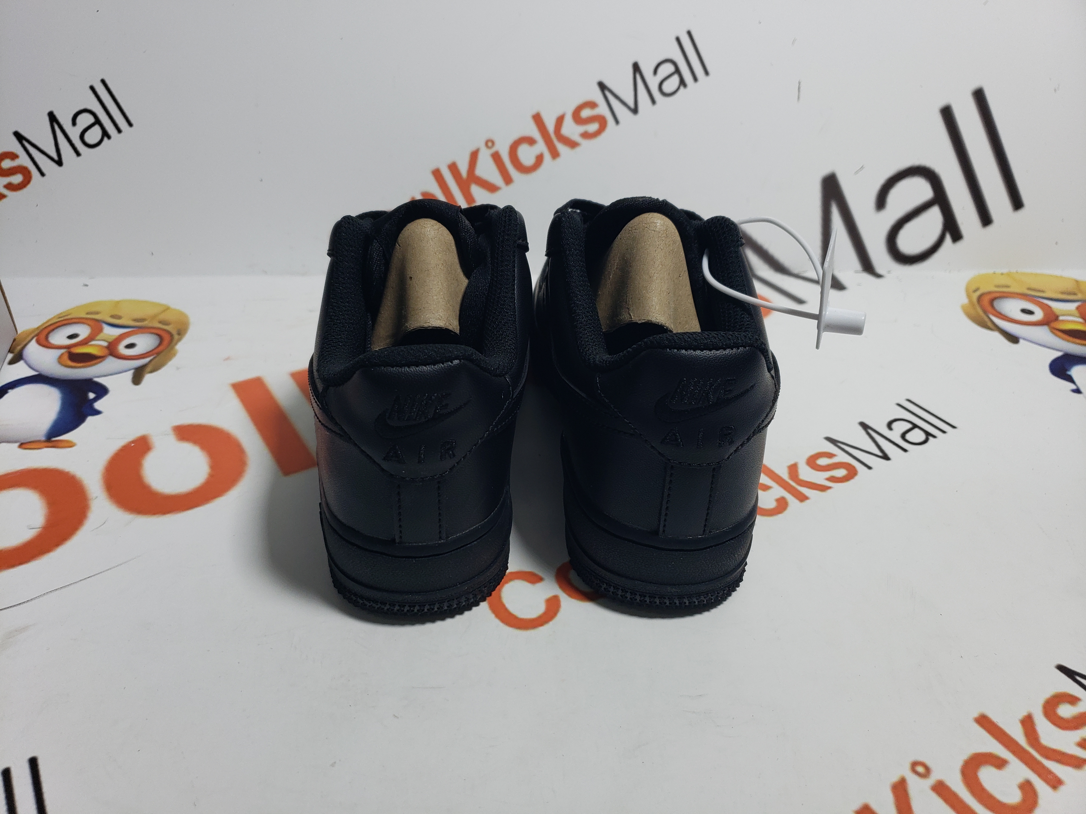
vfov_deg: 53.1
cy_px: 407
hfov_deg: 67.3
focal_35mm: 26
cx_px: 543
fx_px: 816
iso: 50
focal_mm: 4.3
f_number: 1.5
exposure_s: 1/529
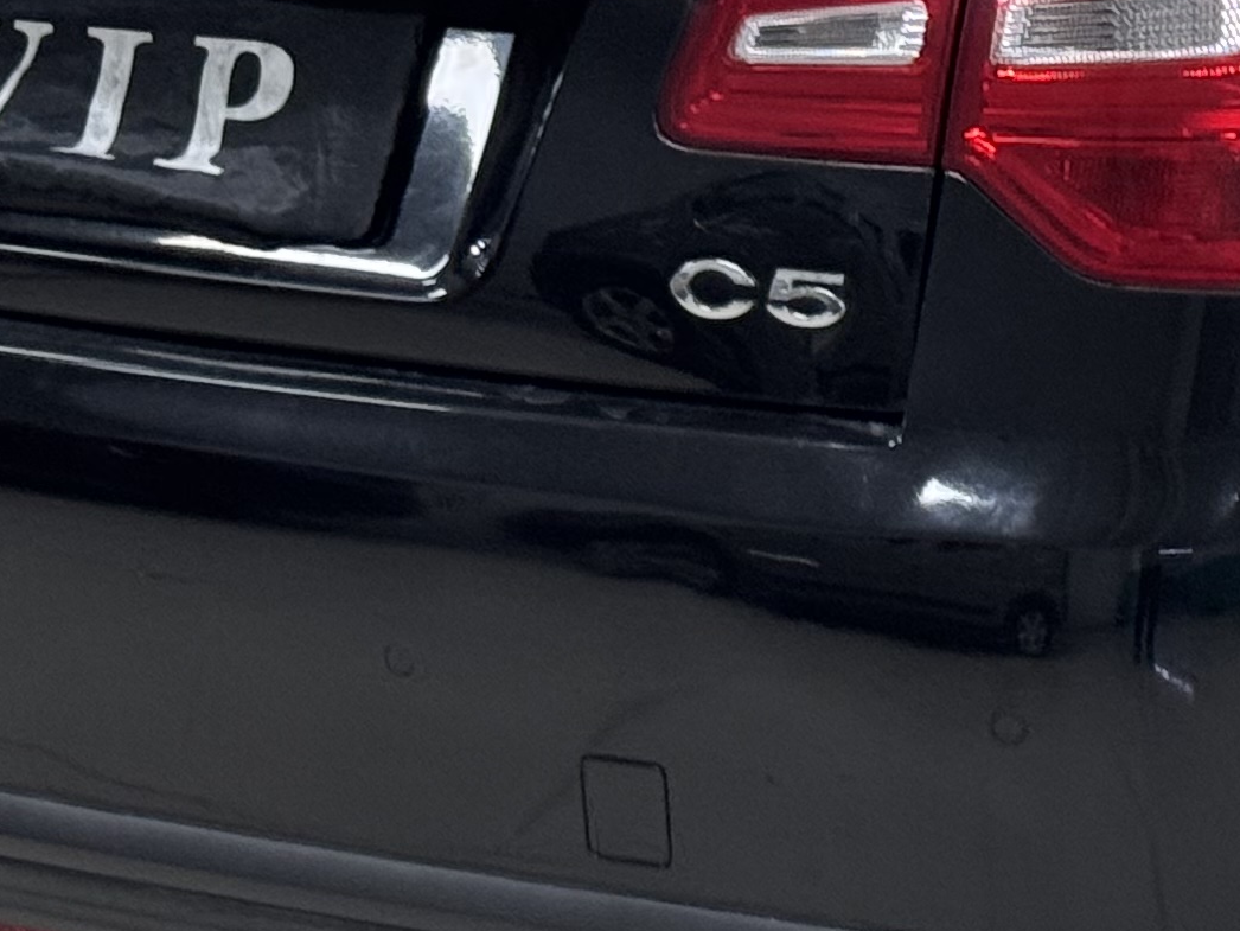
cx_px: 1414
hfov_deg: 10.5
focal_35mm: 185
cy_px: 113
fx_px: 6629
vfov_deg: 8.0
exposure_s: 1/50
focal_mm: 6.76
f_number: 1.78
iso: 200
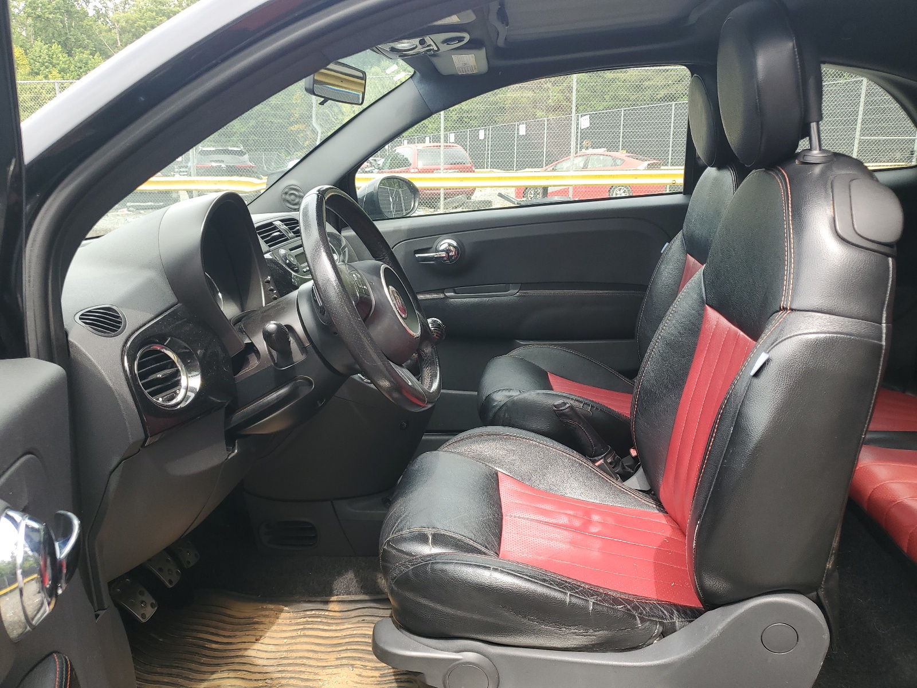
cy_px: 344
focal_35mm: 26
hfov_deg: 67.3
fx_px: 689
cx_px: 458
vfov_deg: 53.1
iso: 50
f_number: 1.5
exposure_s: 1/294
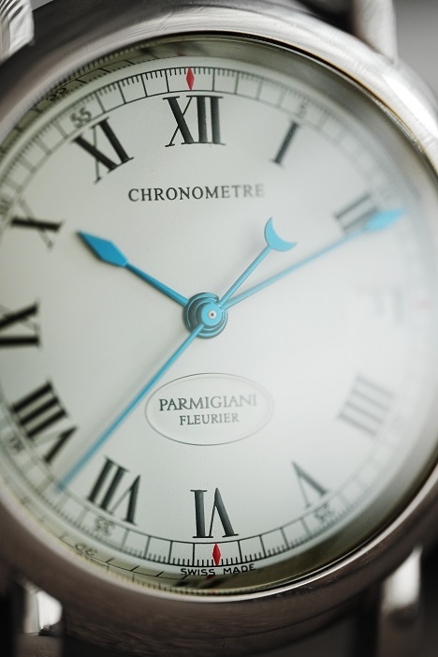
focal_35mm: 105
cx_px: 219
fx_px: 1914
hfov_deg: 13.1
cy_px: 328
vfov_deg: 19.4
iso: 1250
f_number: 2.8
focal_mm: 105
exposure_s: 1/320
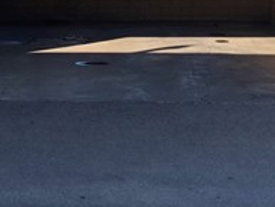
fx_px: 739
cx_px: 91
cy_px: 3
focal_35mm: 93
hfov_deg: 21.0
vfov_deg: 15.6
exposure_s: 1/506
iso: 20
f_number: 1.8
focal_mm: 3.99
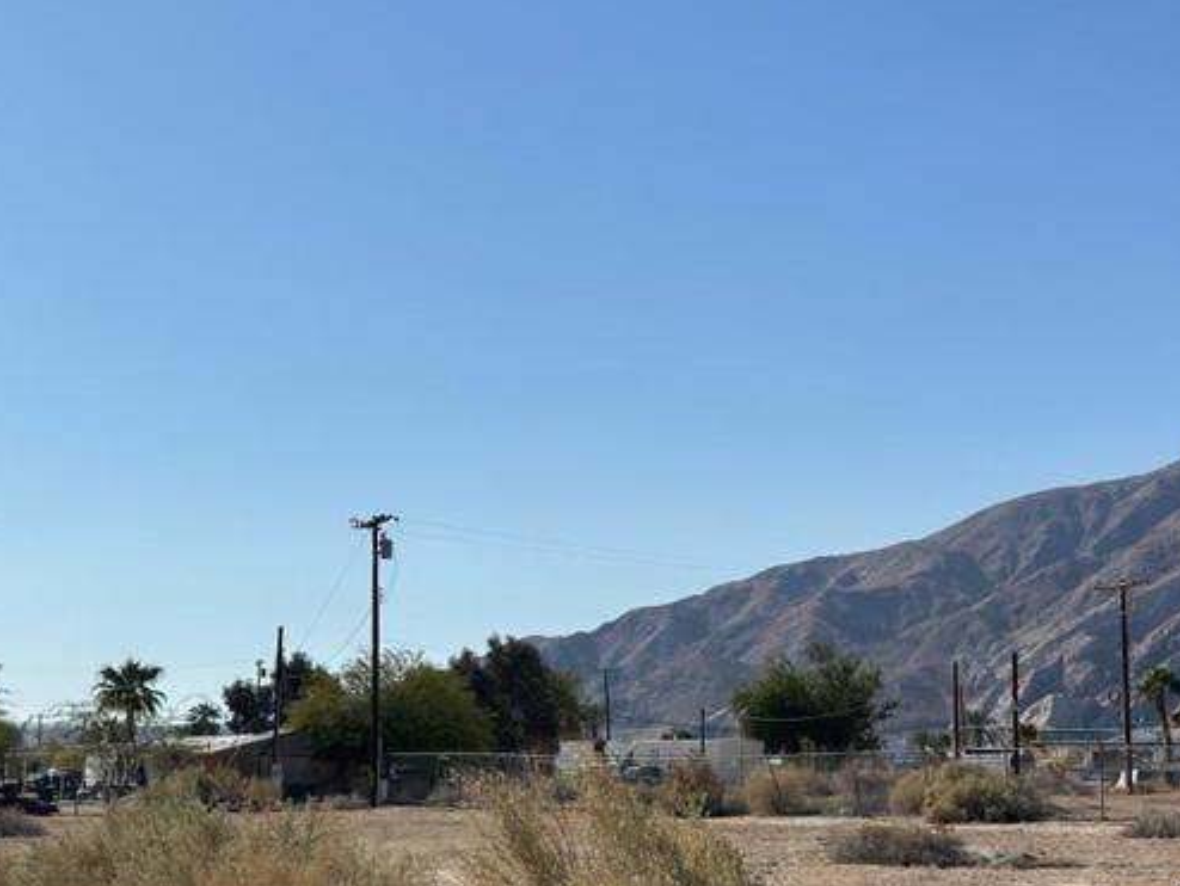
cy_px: 642
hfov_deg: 33.2
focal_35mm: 58
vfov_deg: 25.0
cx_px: 674
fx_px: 1978
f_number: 1.78
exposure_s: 1/15385
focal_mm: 6.76
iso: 100
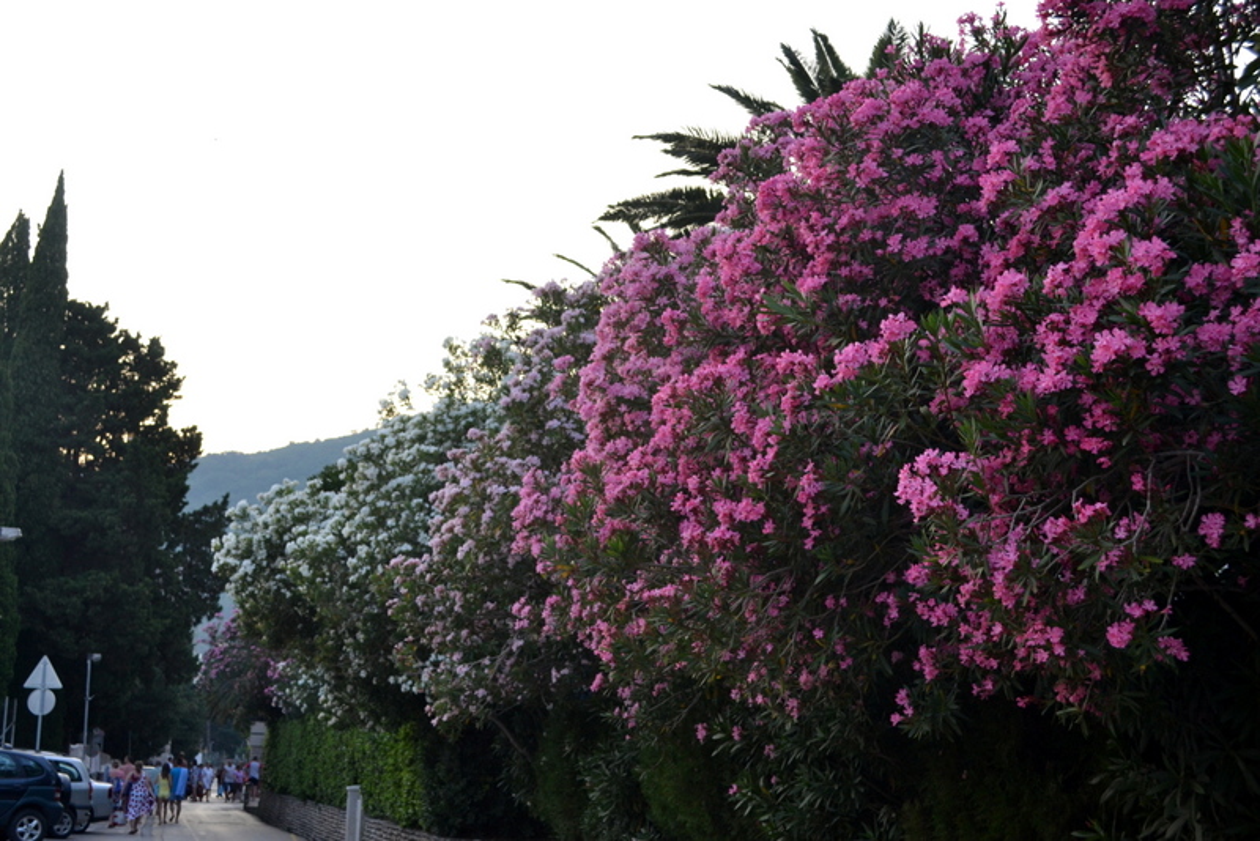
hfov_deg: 46.4
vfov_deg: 31.9
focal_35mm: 42
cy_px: 420
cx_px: 630
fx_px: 1470
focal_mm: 28
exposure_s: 1/125
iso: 280
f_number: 5.6
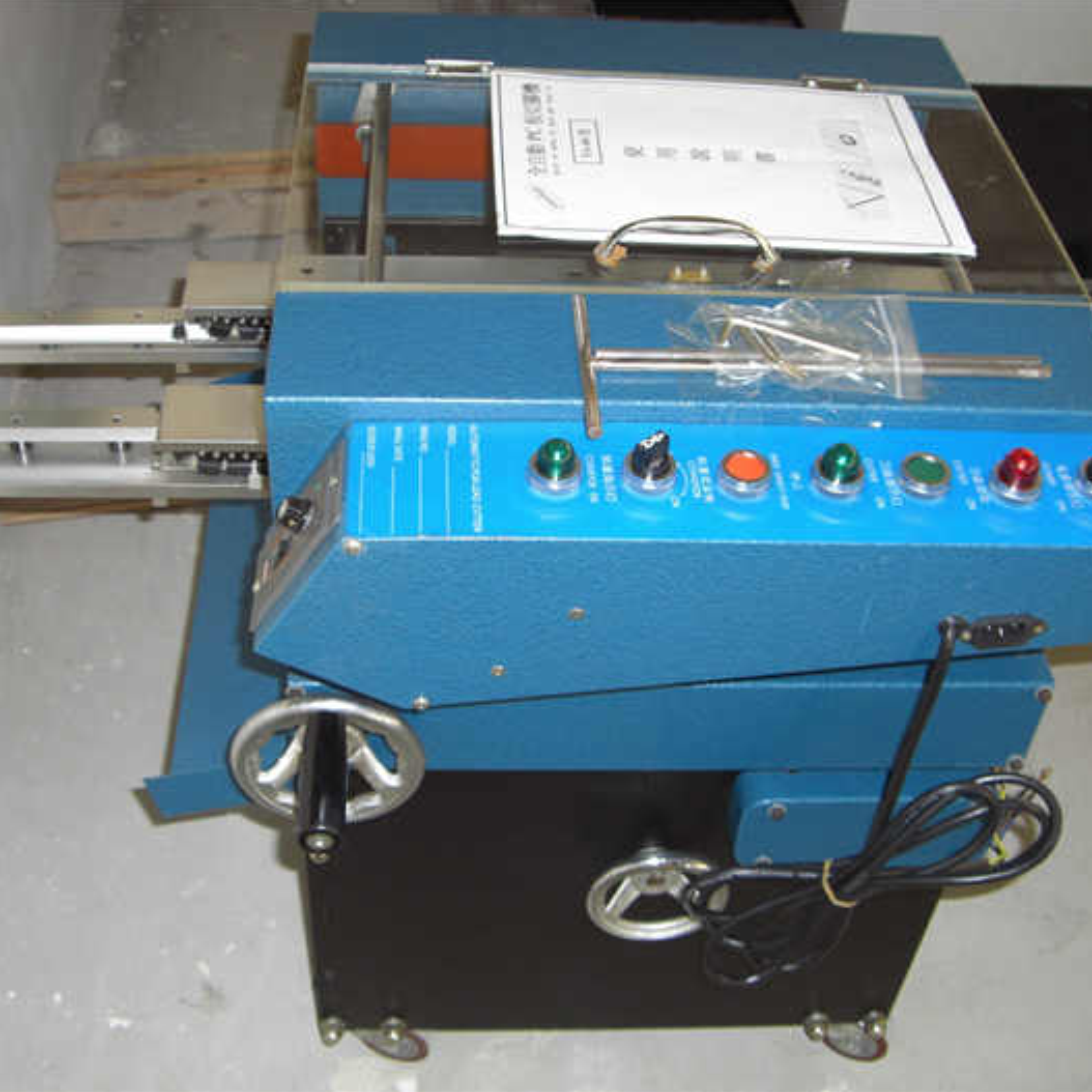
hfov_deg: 37.5
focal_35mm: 45
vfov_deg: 37.6
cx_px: 493
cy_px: 545
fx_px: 1606
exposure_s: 1/60
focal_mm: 6.2
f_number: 2.7
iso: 100
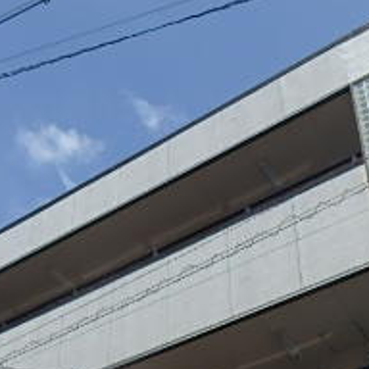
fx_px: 748
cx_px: 133
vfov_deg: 24.7
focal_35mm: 62
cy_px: 457
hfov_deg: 27.6
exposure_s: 1/640
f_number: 6
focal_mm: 3.7
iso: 125
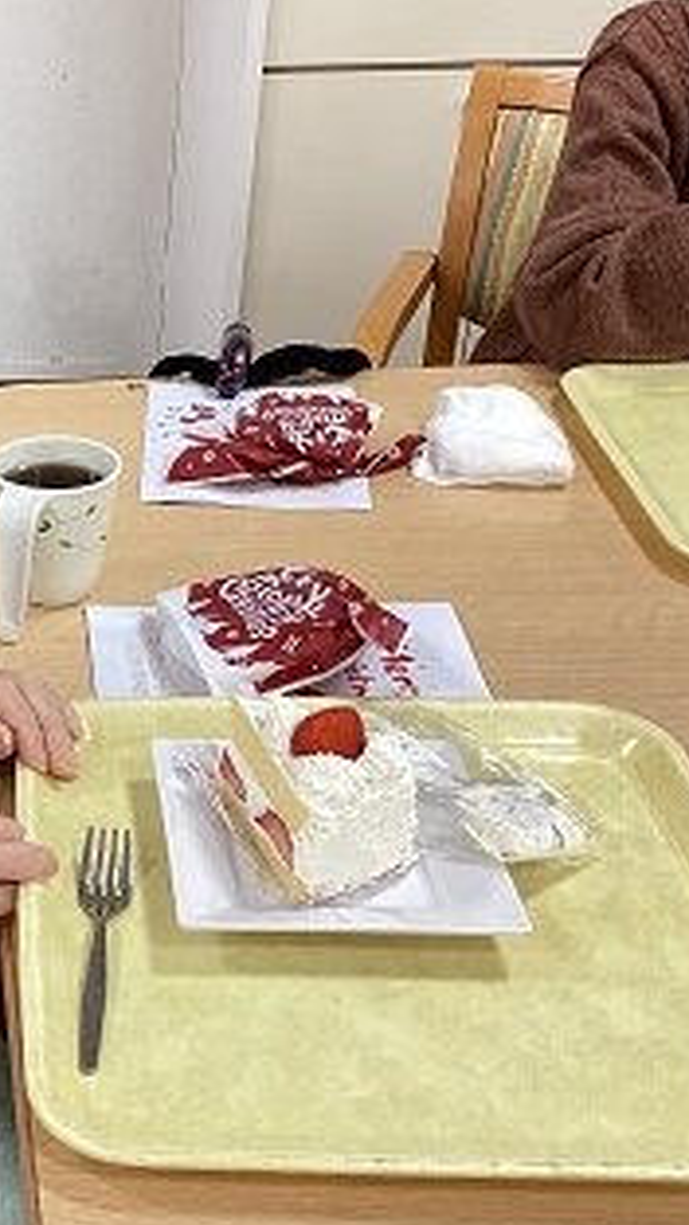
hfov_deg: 20.6
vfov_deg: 38.5
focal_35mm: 54
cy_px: 636
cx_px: -168
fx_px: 1754
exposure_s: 1/60
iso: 80
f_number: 2.4
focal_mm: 3.3
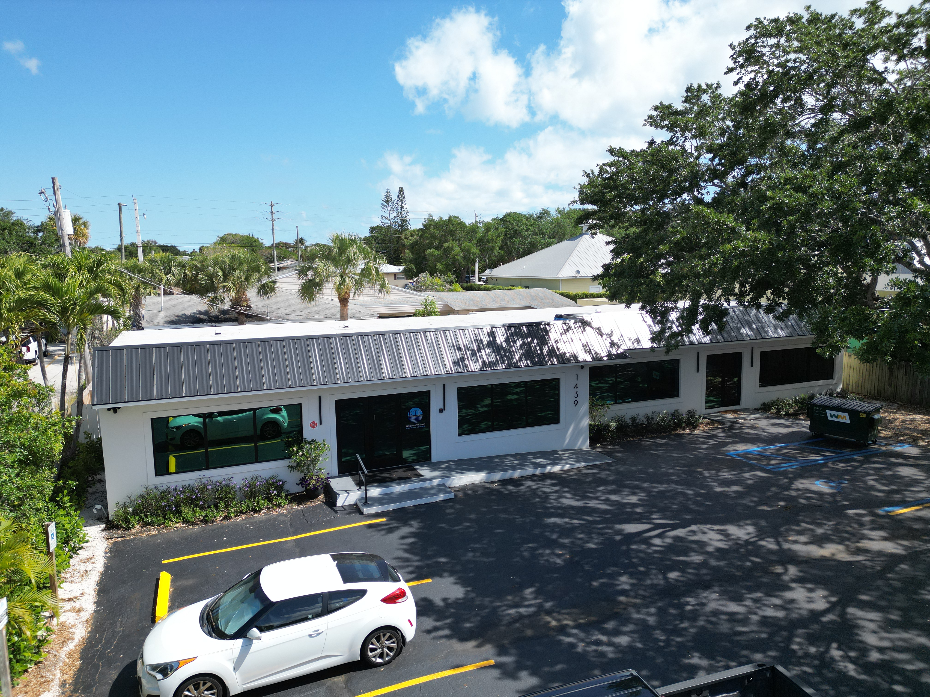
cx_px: 465
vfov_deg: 56.8
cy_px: 348
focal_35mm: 24
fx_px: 645
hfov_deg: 71.6
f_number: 1.7
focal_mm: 6.72
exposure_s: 1/2000
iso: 100
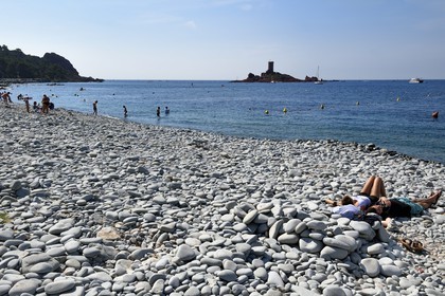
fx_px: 396
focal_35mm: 32
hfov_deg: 58.7
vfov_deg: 41.1
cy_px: 148
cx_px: 222
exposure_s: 1/250
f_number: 18
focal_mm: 32
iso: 200
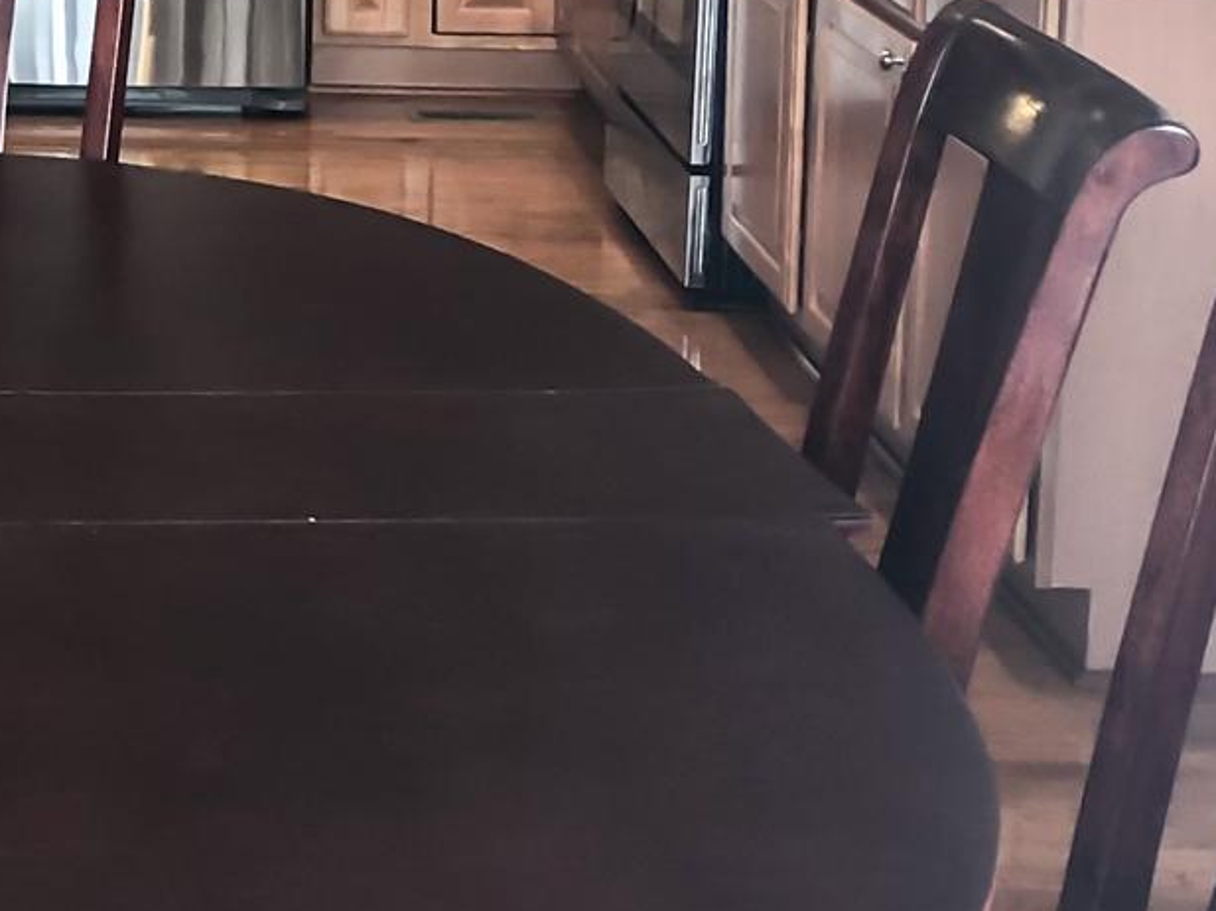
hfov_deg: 19.9
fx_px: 3265
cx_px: -219
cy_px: -154
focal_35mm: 93
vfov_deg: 15.4
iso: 50
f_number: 1.8
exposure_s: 1/15
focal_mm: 3.99
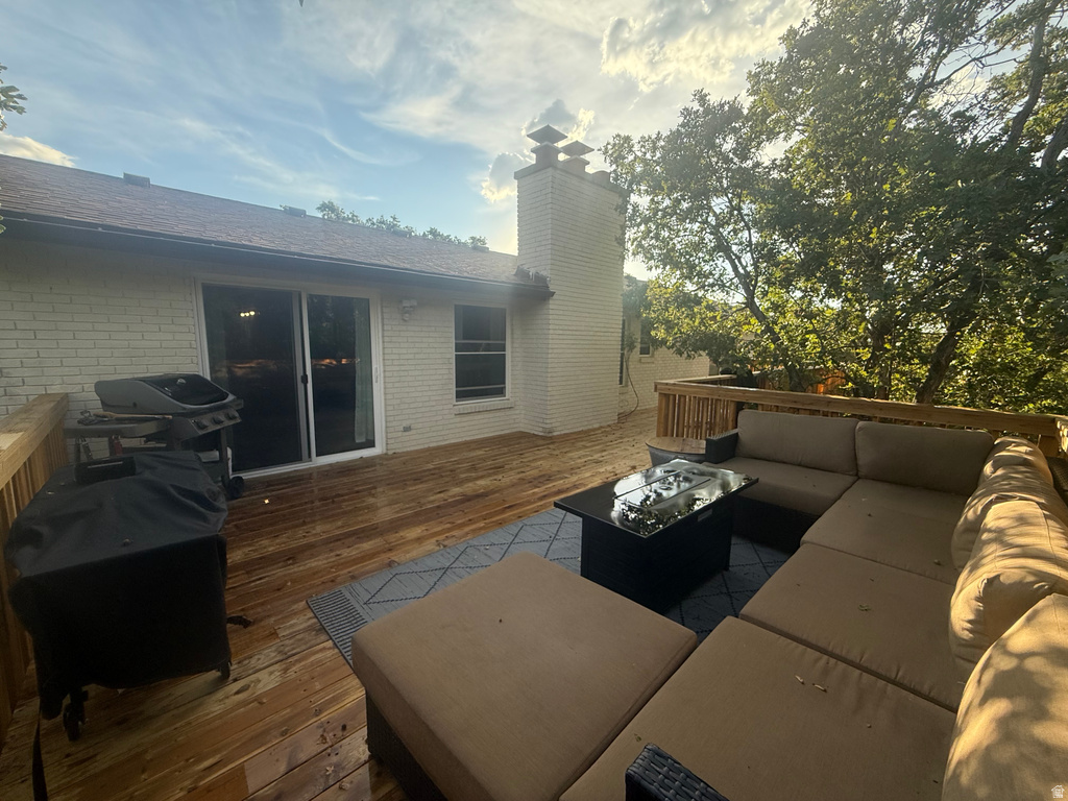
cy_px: 400
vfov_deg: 85.7
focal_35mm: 14
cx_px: 534
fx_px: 432
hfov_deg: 102.1
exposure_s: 1/799
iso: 64
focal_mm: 2.22
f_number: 2.2
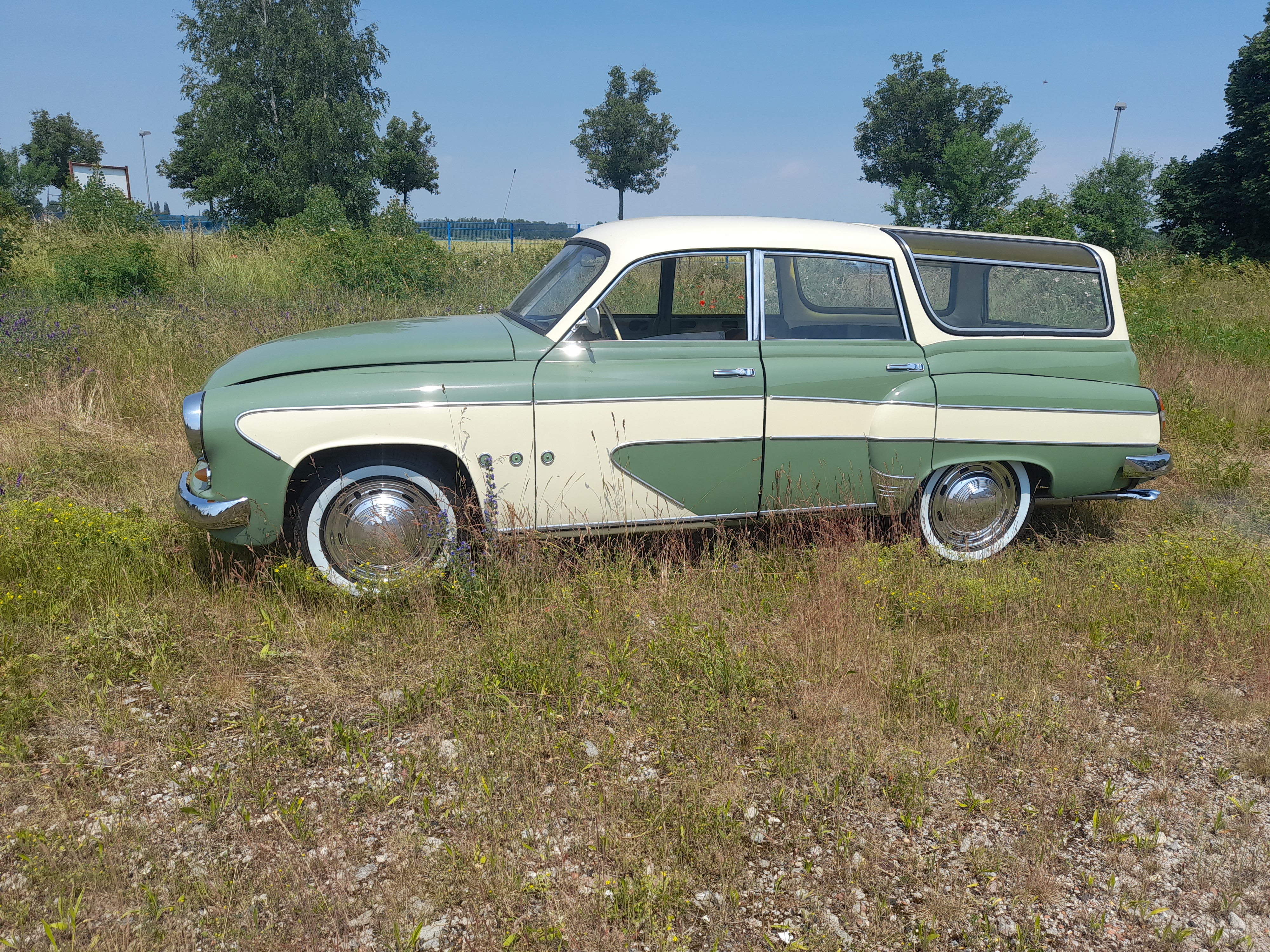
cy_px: 476
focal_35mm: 25
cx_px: 635
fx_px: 917
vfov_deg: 54.9
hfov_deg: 69.4
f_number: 2
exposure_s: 1/915
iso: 20
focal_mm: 4.6
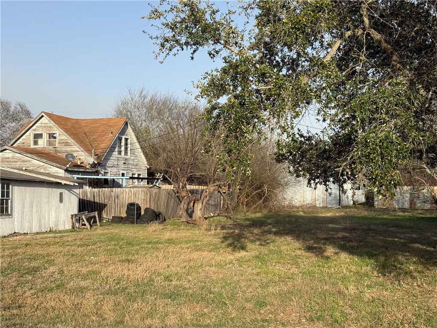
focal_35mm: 48
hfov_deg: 39.7
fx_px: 606
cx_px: 218
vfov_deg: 30.3
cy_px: 164
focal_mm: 6.76
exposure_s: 1/3378
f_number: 1.78
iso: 80
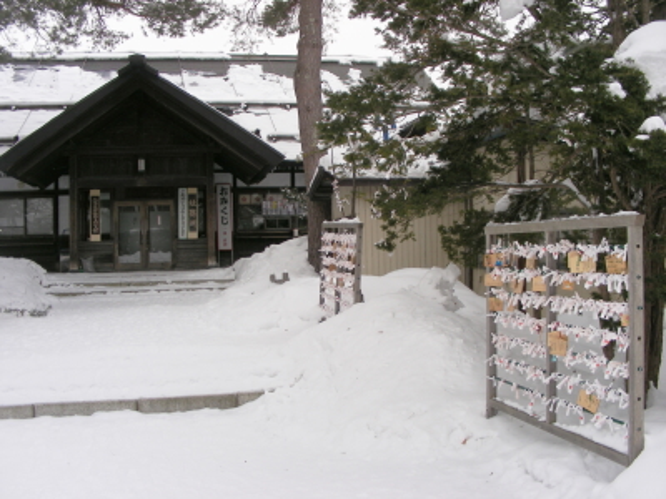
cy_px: 250
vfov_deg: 37.7
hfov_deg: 49.0
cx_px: 333
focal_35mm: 38
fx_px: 731
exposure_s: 1/194
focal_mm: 6.3
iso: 50
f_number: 4
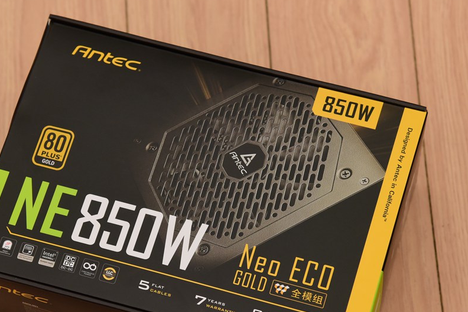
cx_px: 210
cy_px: 218
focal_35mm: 144
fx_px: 1872
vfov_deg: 9.5
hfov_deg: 14.2
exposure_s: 1/60
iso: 1600
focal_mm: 95
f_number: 5.6
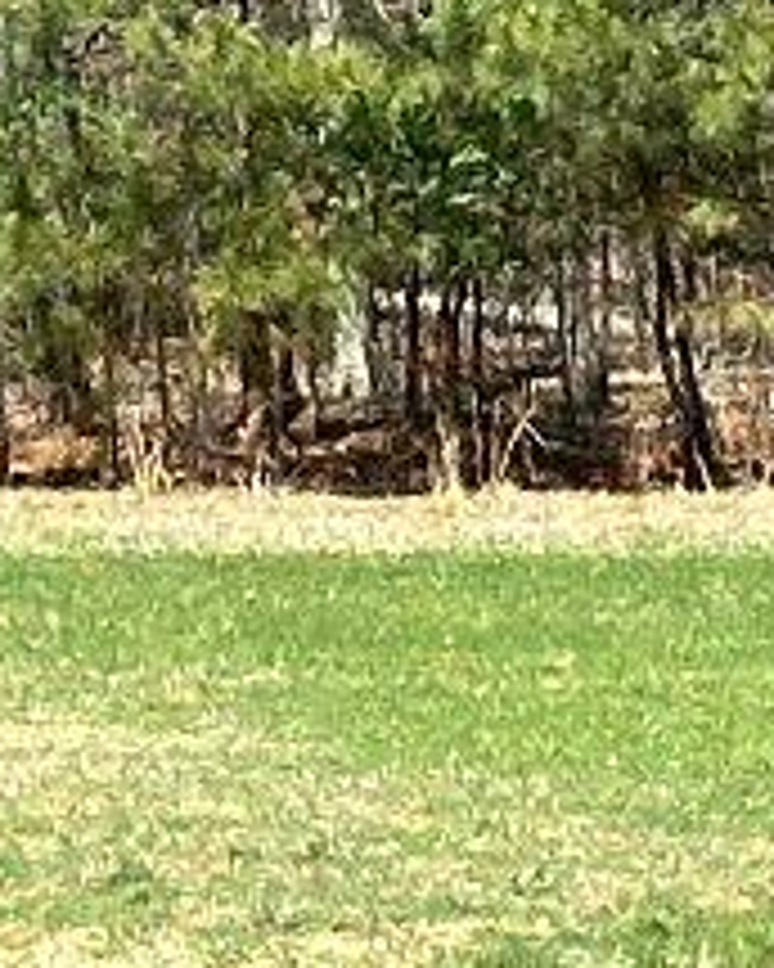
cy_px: 1801
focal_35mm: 447
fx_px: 12800
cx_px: 598
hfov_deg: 3.5
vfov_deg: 4.3
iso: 64
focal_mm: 6.86
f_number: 1.78
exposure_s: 1/2304
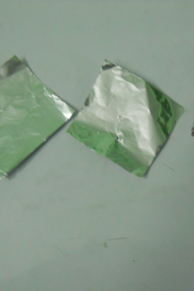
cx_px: 120
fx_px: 461
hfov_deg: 23.7
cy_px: 146
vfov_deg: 35.1
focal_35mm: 57
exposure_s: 1/20
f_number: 3.1
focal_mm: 6.72
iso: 400
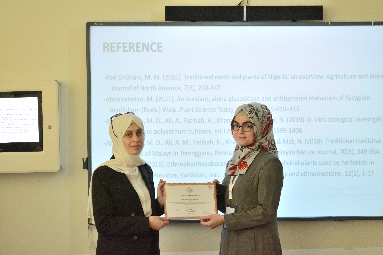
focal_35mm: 82
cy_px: 128
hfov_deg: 24.6
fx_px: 878
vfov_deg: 16.6
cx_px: 192
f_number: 5.6
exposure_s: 1/30
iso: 1600
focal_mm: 55
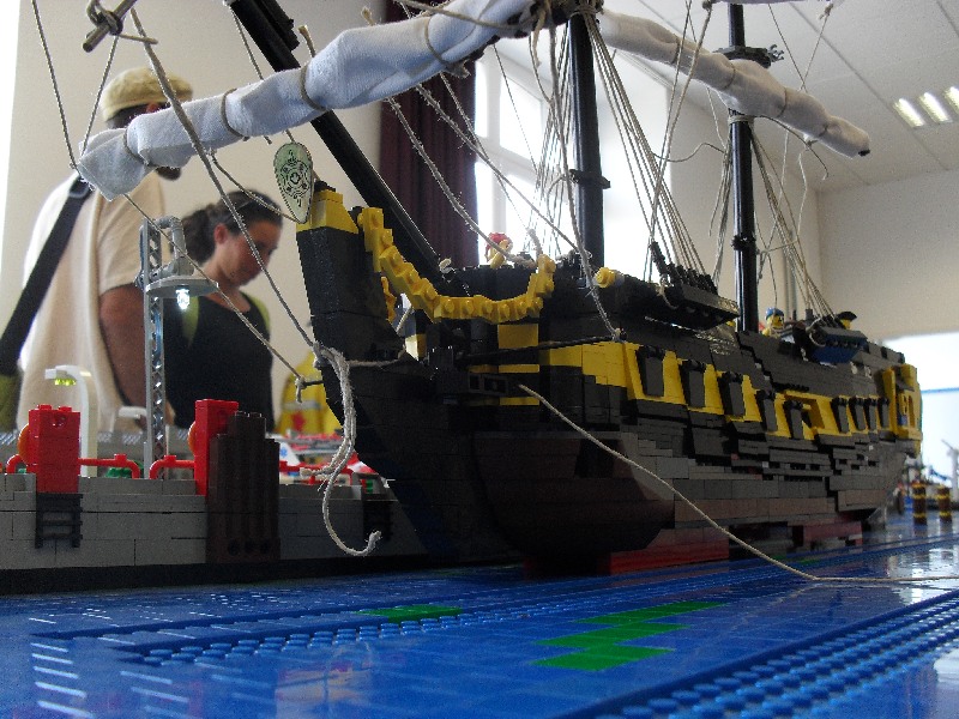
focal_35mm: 35
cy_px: 360
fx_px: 970
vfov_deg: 40.7
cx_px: 480
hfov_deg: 52.6
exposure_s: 1/45
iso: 120
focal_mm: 6.3
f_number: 3.2
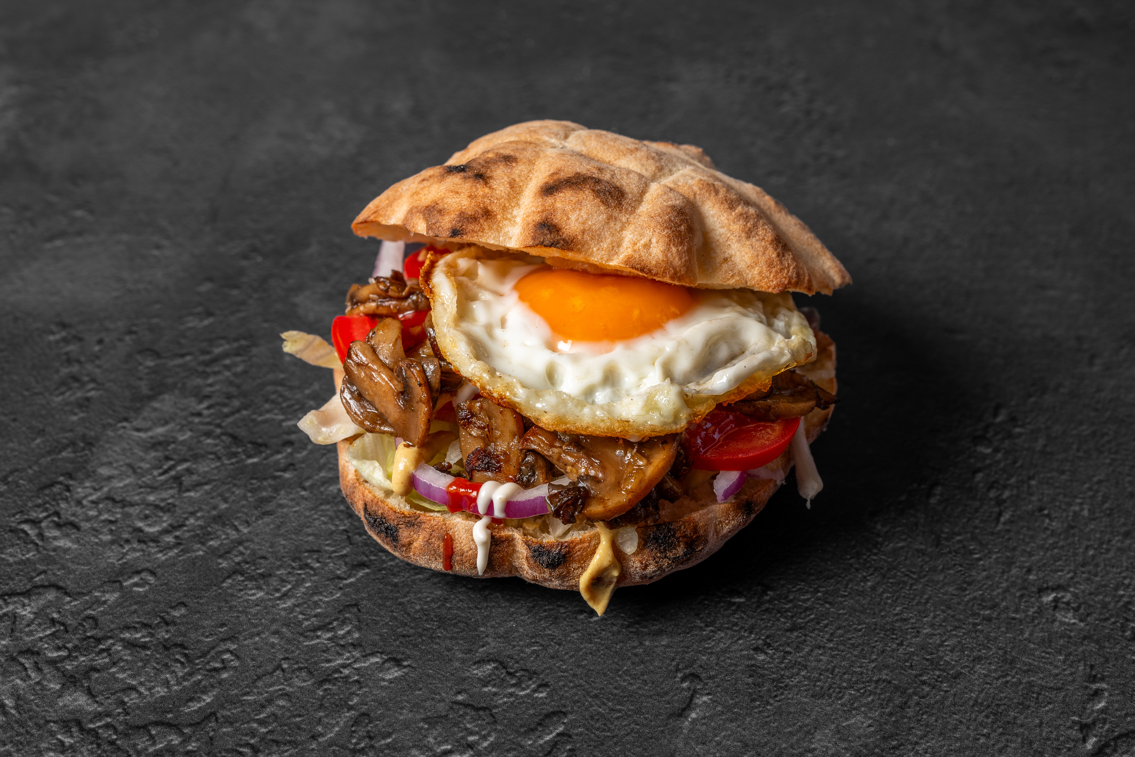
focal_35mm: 50
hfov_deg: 39.6
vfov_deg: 27.0
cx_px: 568
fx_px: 1577
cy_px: 378
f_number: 10
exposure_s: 1/125
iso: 100
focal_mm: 50
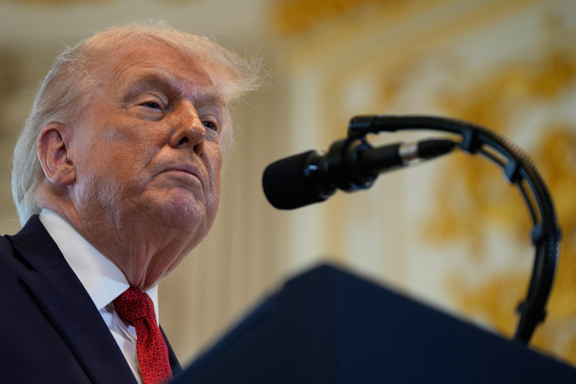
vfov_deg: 6.9
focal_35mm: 200
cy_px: 192
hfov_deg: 10.3
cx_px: 288
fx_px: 3200
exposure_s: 1/500
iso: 500
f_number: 2.8
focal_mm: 200
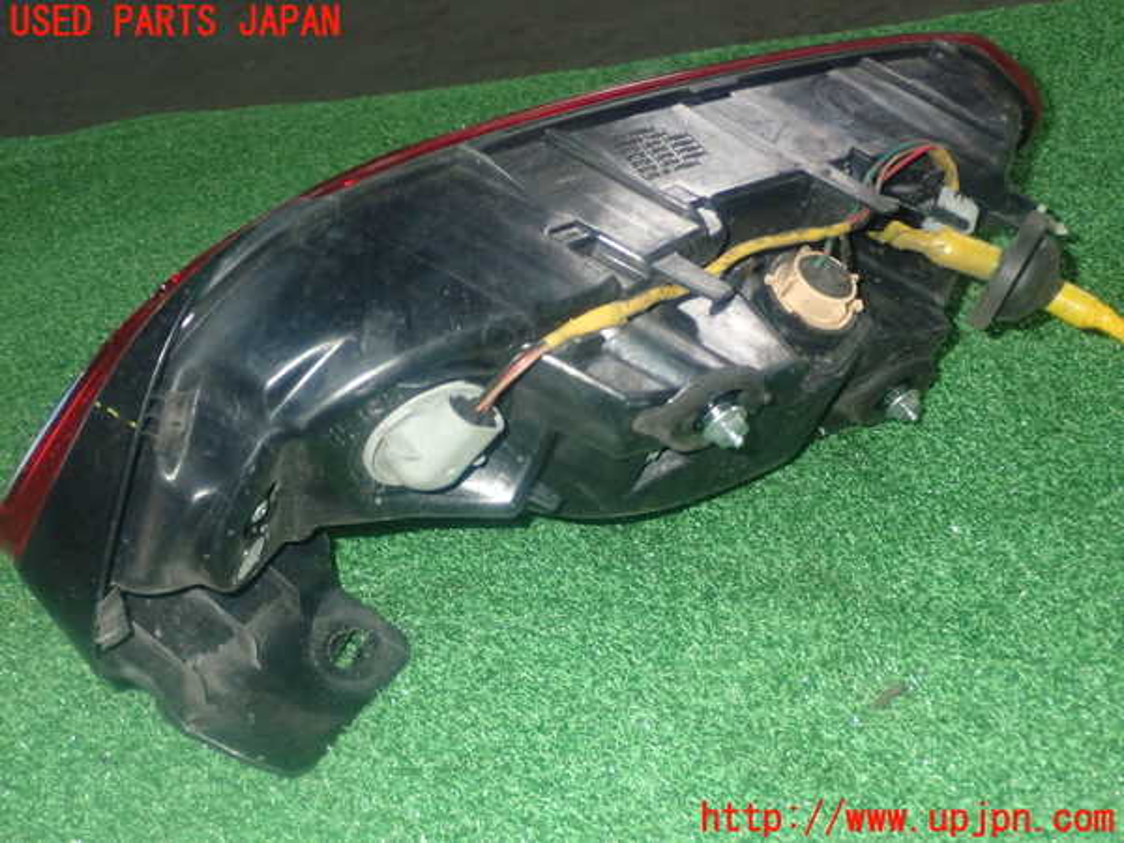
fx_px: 1331
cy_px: 422
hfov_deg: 45.8
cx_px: 562
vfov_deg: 35.1
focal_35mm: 41
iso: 800
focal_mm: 7.31
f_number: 8
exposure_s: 1/40
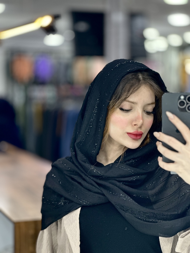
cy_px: 126
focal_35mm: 77
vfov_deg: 25.3
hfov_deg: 19.1
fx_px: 563
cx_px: 95
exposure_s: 1/100
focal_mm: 9
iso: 160
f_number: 2.8
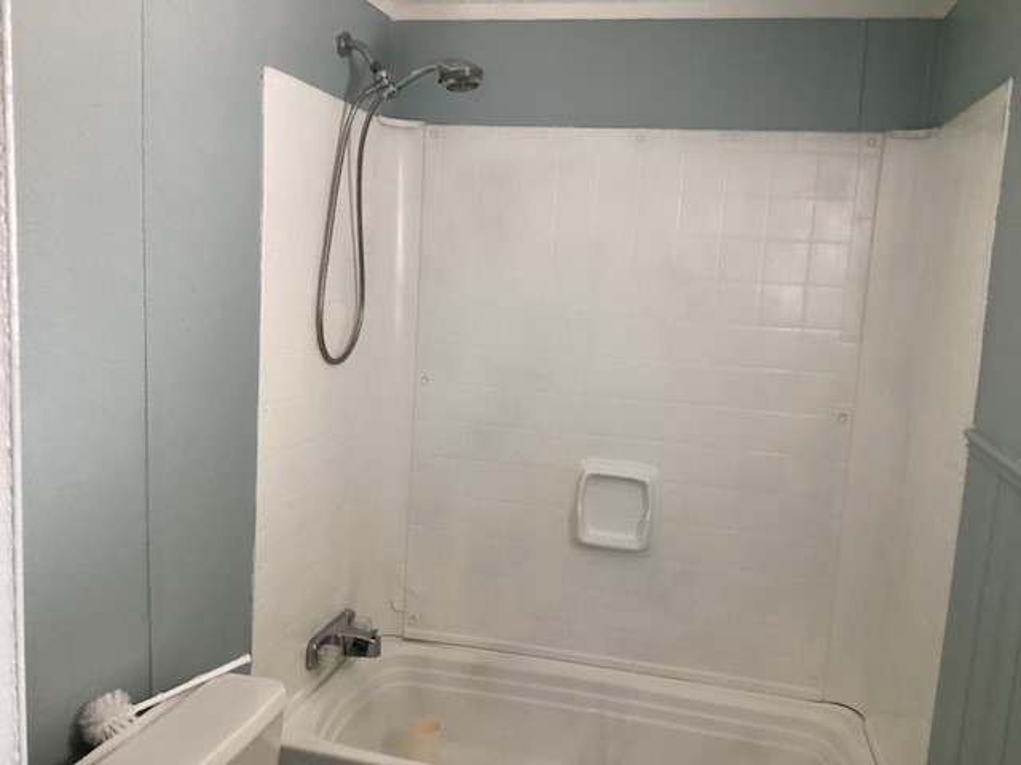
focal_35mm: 31
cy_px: 382
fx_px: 914
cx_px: 510
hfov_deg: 58.4
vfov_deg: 45.4
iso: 200
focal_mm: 3.3
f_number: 2.4
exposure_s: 1/60
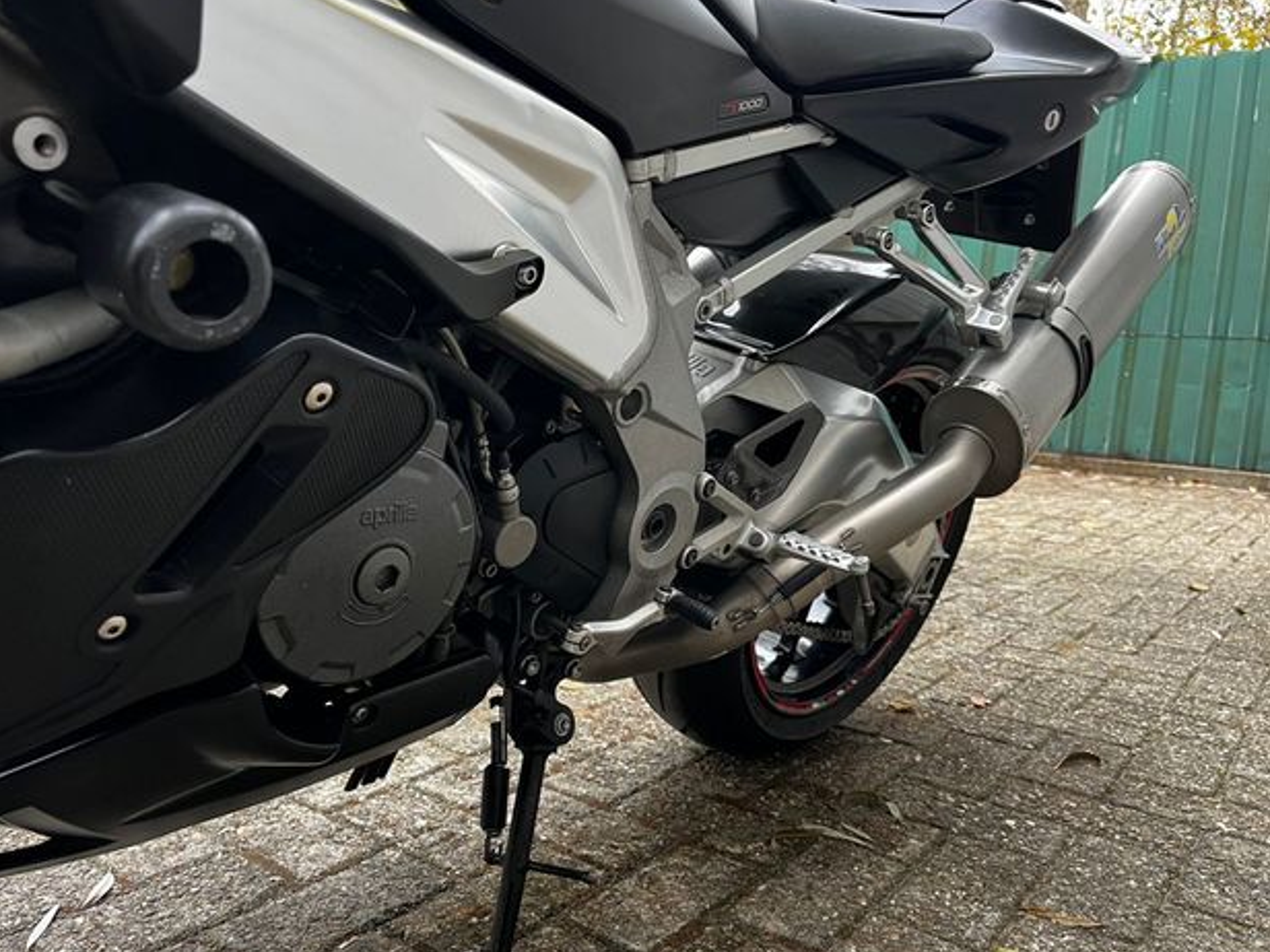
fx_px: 991
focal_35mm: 27
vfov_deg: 51.4
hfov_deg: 65.3
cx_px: 623
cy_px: 478
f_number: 1.6
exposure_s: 1/89
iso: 125
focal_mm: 5.1
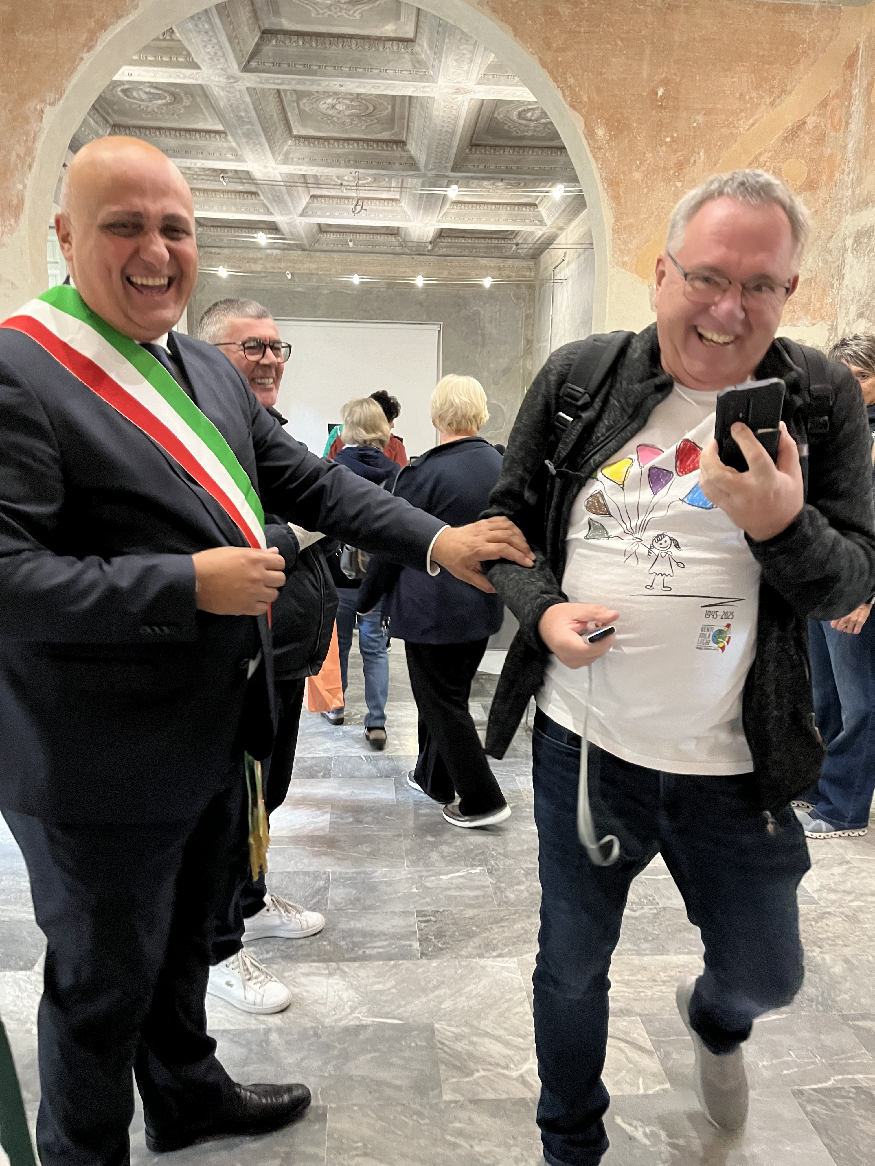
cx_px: 438
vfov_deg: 67.3
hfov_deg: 53.1
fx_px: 876
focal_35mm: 26
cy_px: 583
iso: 400
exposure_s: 1/33
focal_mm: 5.1
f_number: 1.6
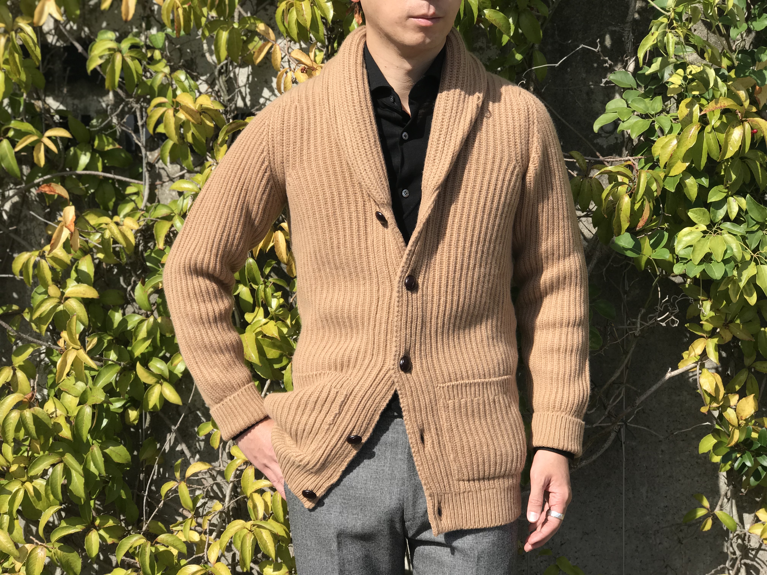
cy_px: 288
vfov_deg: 25.7
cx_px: 384
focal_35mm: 57
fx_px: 1263
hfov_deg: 33.8
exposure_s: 1/709
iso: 20
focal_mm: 6.6
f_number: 2.8
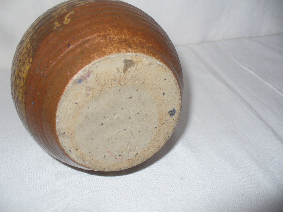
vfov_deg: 38.7
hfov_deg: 50.1
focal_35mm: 37
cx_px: 142
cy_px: 106
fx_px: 302
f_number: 2.8
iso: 100
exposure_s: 1/30
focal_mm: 6.1
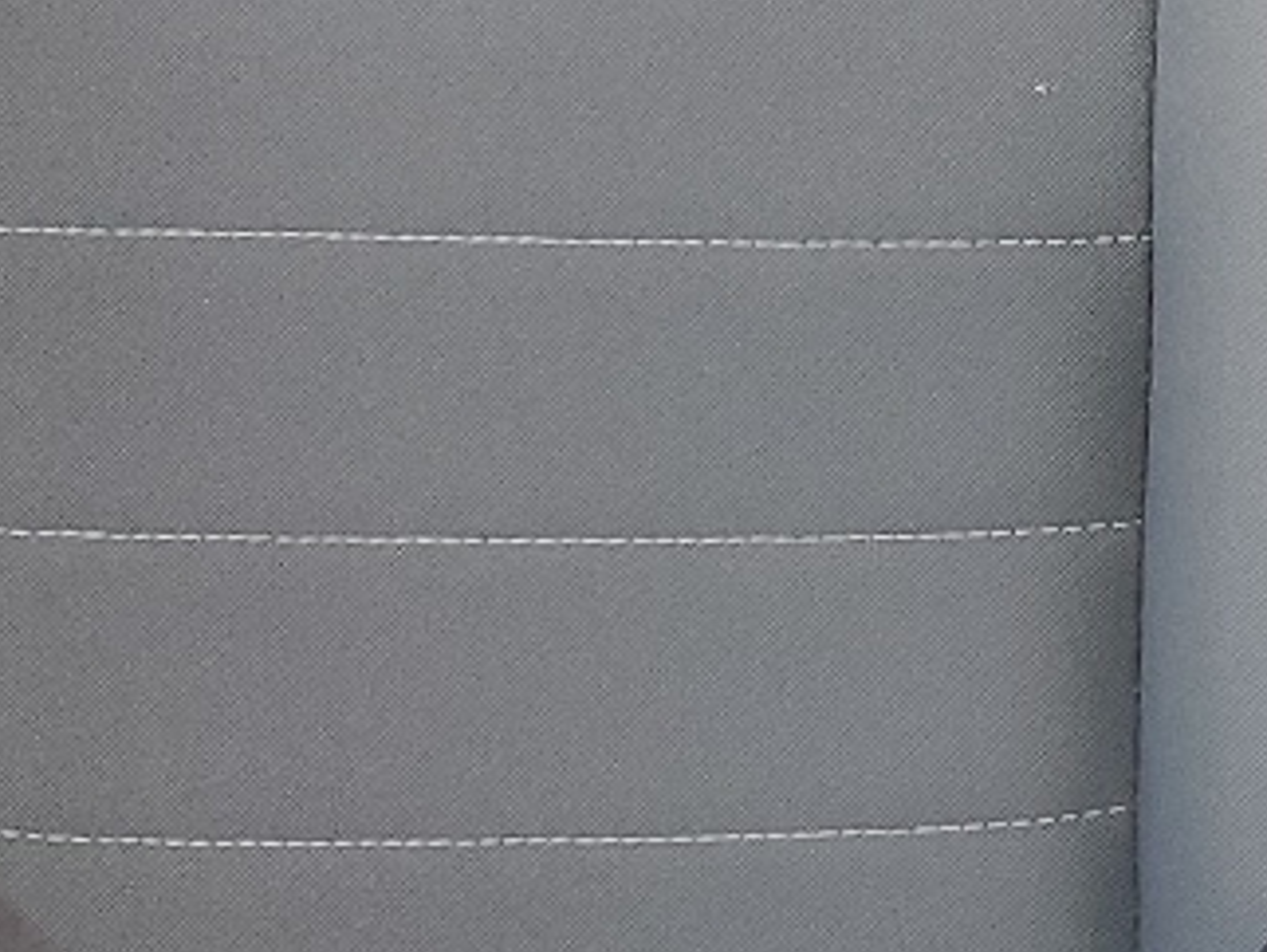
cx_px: 2609
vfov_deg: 11.3
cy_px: -181
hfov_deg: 13.1
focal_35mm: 129
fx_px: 4725
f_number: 1.5
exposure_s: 1/60.2
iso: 92
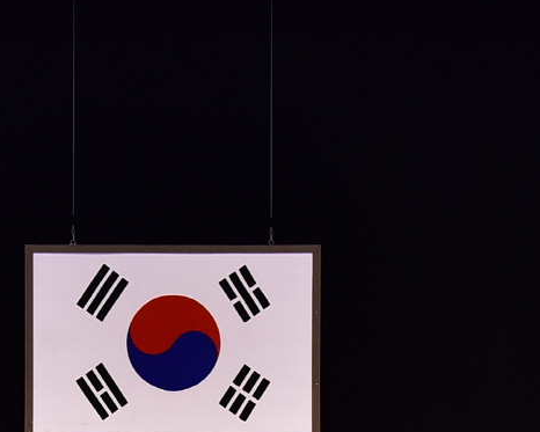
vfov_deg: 8.7
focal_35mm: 176
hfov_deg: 10.9
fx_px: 2813
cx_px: 143
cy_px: 569
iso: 800
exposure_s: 1/100
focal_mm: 38
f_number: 4.5
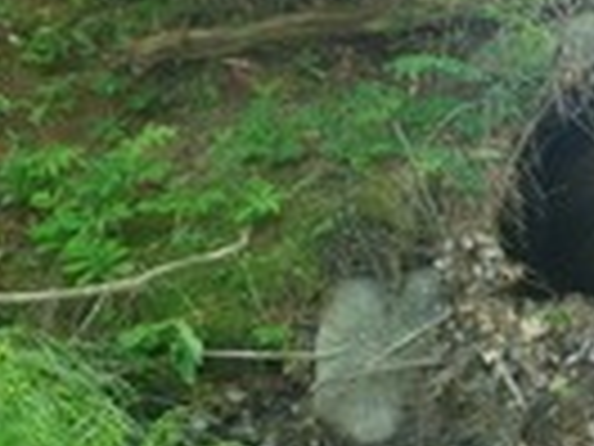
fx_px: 1459
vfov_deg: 17.3
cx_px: 680
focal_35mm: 85
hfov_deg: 21.6
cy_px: 279
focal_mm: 5
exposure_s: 1/30
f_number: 3.5
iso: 160
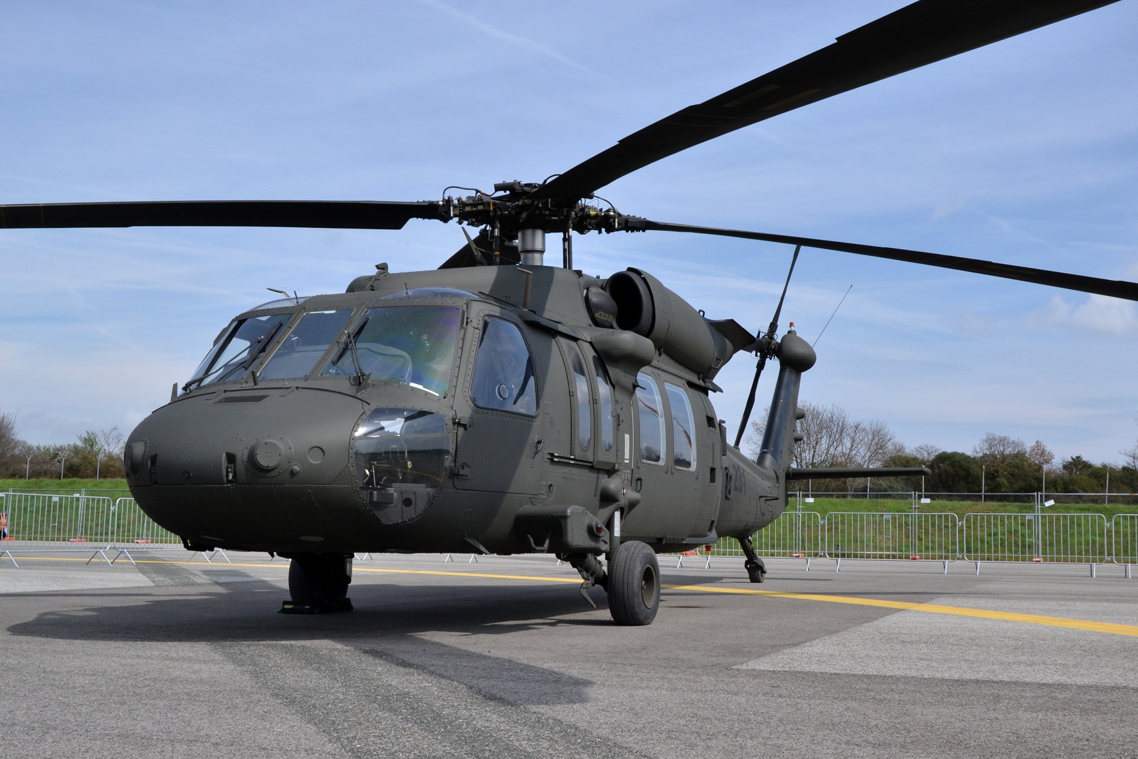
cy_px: 380
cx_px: 569
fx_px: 1185
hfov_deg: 51.3
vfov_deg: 35.5
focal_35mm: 38
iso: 400
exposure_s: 1/500
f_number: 11
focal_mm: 25
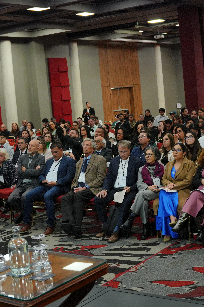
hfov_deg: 22.2
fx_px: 518
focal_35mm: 61
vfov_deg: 32.8
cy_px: 135
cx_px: 89
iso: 1000
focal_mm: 24
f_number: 2.8
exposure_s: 1/100
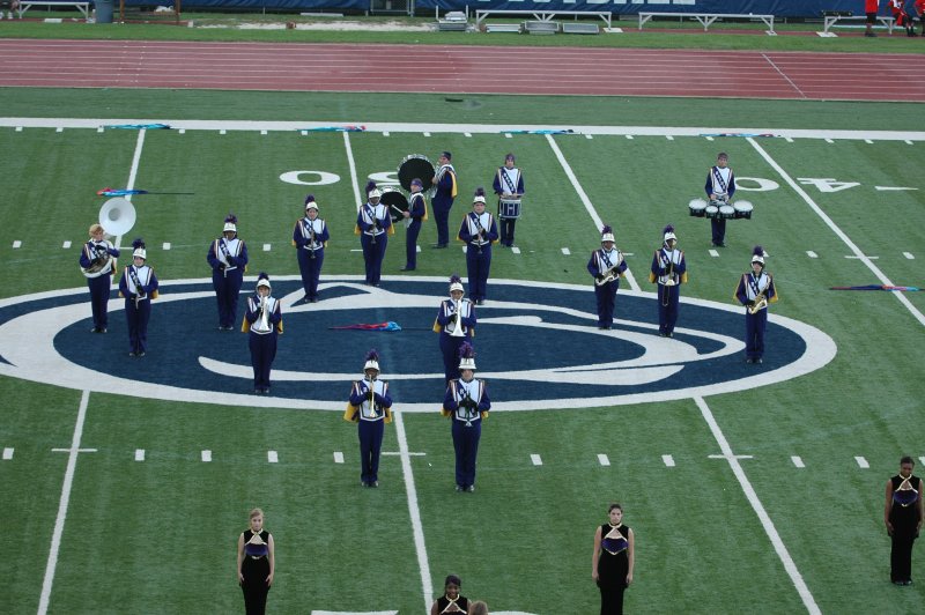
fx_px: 3658
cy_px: 308
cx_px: 462
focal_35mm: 142
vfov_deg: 9.6
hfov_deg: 14.4
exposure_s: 1/400
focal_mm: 95
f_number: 2.8
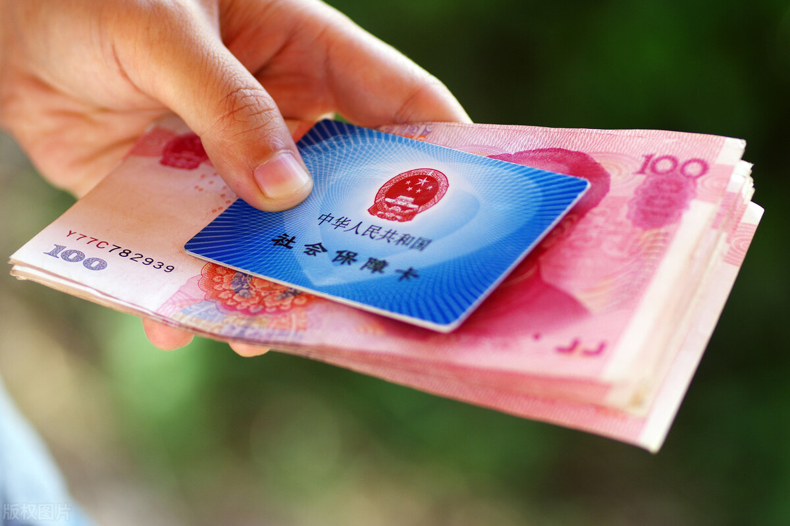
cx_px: 395
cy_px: 263
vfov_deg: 9.1
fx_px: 3290
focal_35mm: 150
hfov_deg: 13.7
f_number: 3.2
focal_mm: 100
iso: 160
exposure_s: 1/200
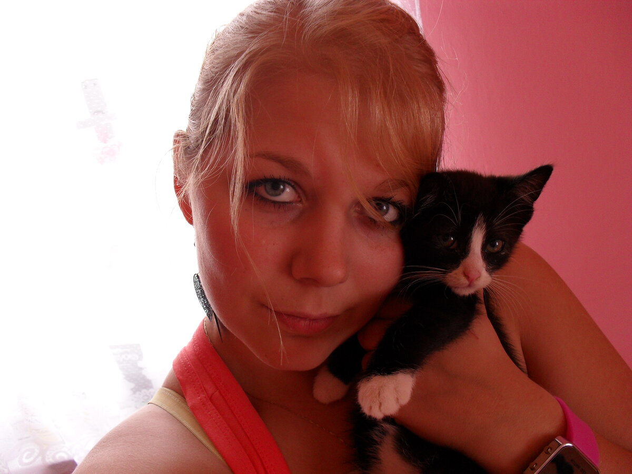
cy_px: 237
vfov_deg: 40.7
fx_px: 639
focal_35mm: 35
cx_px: 316
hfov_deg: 52.6
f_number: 3.2
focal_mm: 6.3
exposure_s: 1/45
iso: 100
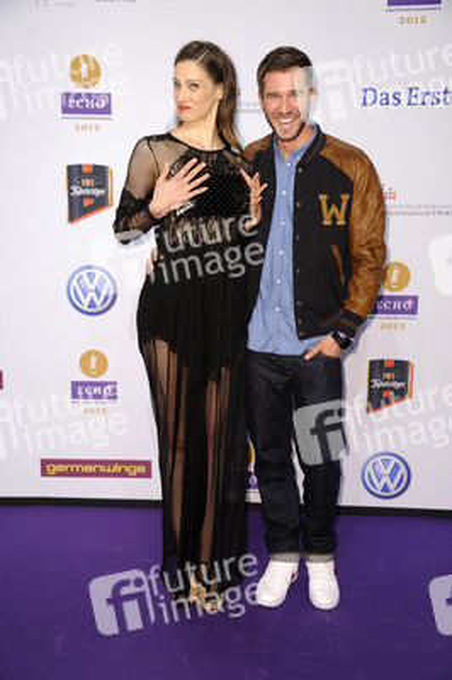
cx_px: 226
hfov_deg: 28.0
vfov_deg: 41.1
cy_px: 340
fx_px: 905
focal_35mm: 48
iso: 800
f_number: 5.6
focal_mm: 48
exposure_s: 1/160
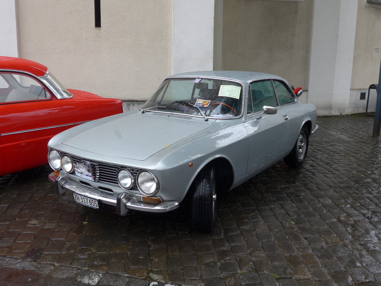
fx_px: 396
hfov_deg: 51.4
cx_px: 190
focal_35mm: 36
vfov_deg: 39.7
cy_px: 143
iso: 80
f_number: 2.8
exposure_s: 1/125
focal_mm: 7.5
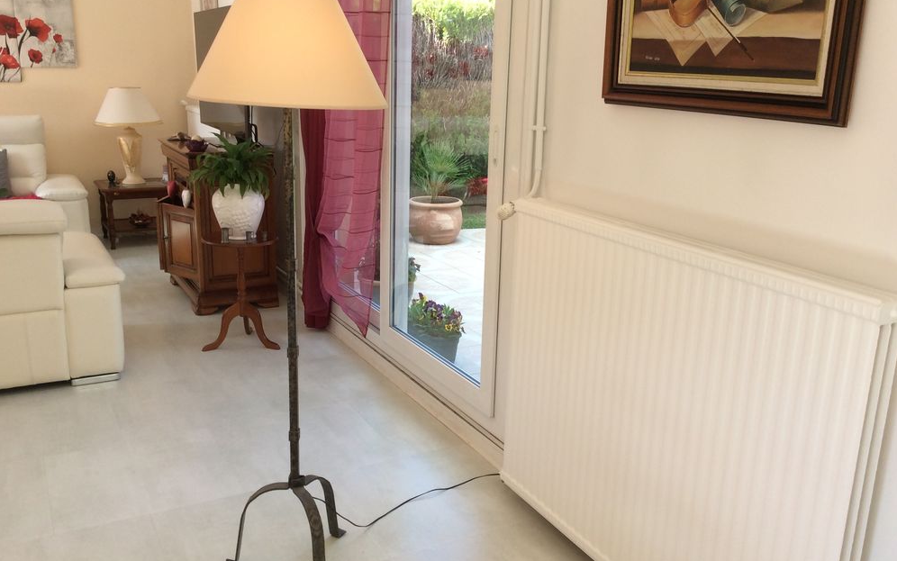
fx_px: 831
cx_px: 448
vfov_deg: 37.3
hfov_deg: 56.7
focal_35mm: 34
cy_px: 287
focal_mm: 3.3
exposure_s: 1/100
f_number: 2.4
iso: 32
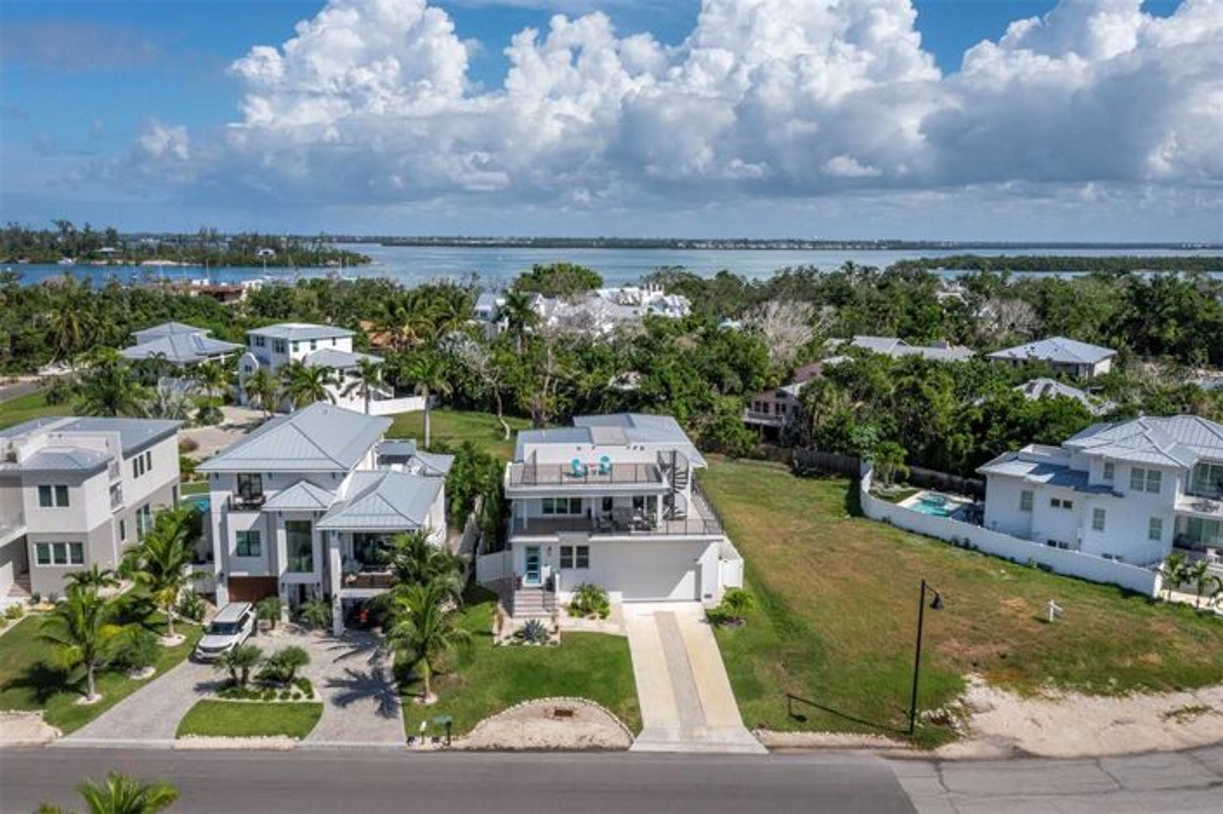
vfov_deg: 46.3
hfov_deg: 65.5
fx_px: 951
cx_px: 612
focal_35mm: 28
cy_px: 407
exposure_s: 1/1250
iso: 100
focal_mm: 10.26
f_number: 8
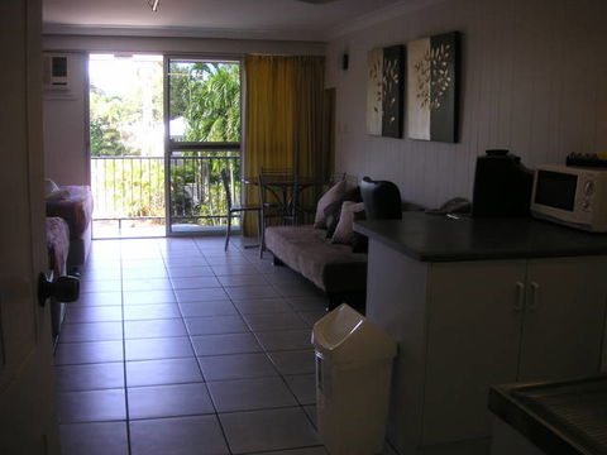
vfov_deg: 38.7
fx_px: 649
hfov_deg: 50.1
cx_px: 304
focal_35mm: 37
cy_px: 228
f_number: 2.8
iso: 50
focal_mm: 6.1
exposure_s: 1/60
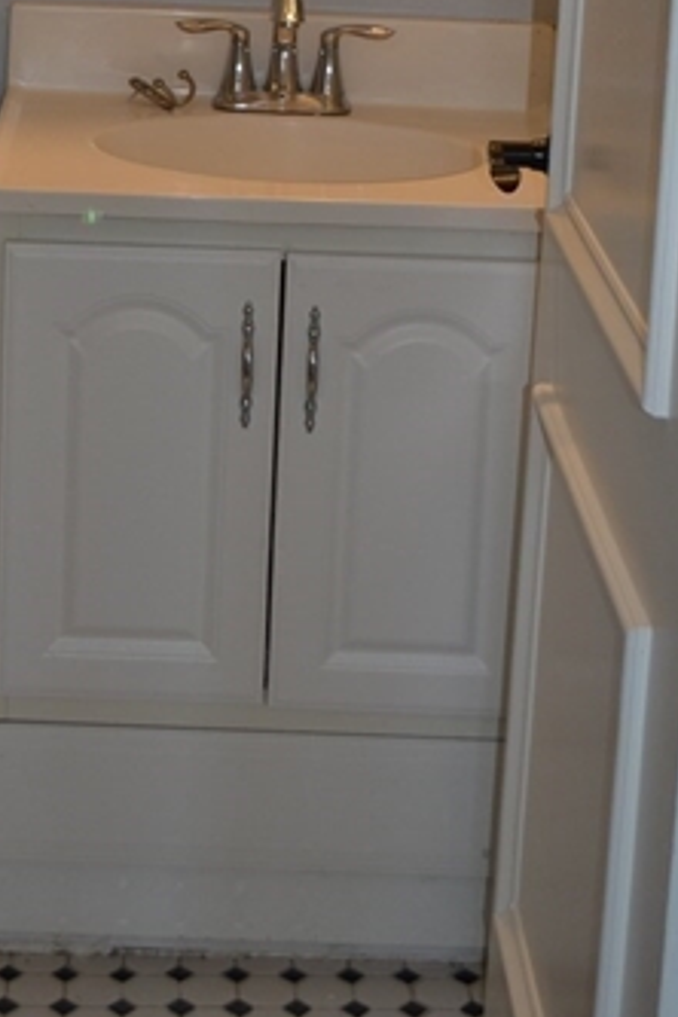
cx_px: 174
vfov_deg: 23.1
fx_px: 2345
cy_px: -86
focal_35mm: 83
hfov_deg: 16.4
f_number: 4
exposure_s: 1/125
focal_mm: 24
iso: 220
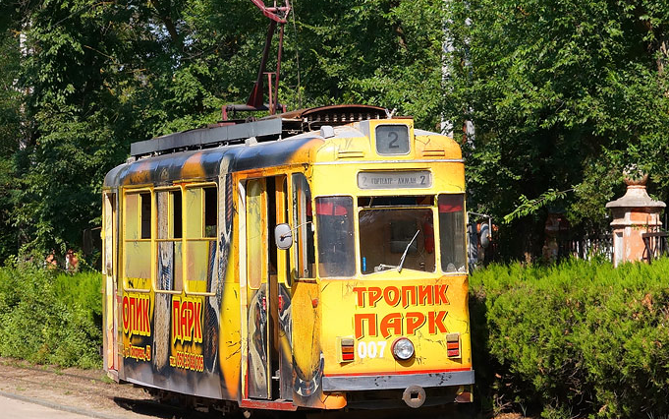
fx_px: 2697
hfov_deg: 14.1
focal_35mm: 148
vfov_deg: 8.9
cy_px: 120
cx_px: 312
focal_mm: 55
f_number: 8
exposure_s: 1/1000
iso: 400
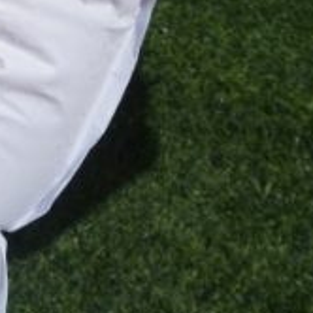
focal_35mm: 126
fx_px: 1289
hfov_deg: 12.2
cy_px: -208
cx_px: -322
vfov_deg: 12.8
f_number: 8
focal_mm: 16
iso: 100
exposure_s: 1/640
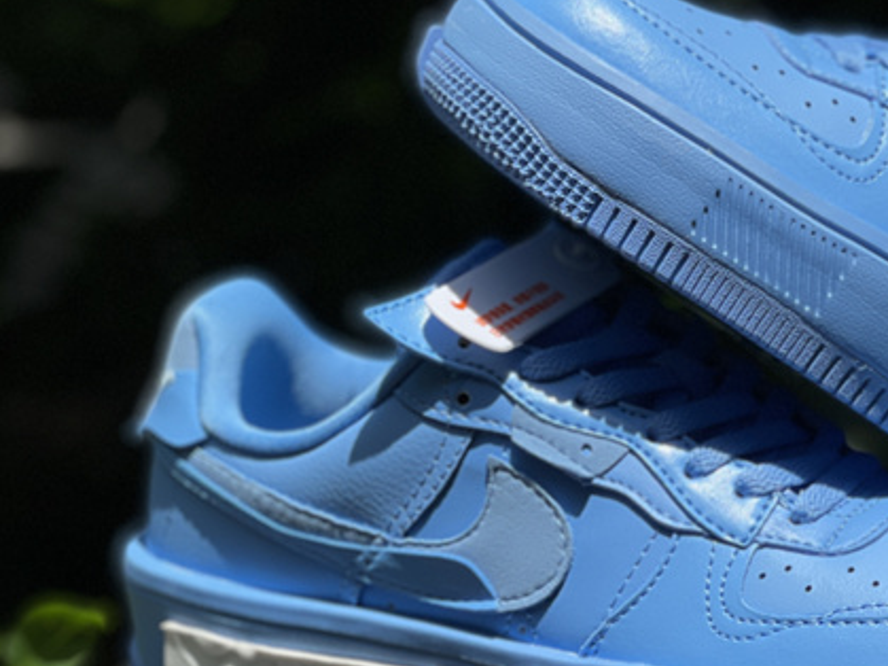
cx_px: 767
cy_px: 454
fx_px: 2898
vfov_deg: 13.1
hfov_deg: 17.2
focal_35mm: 113
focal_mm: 7.5
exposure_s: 1/1376
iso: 32
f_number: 2.2
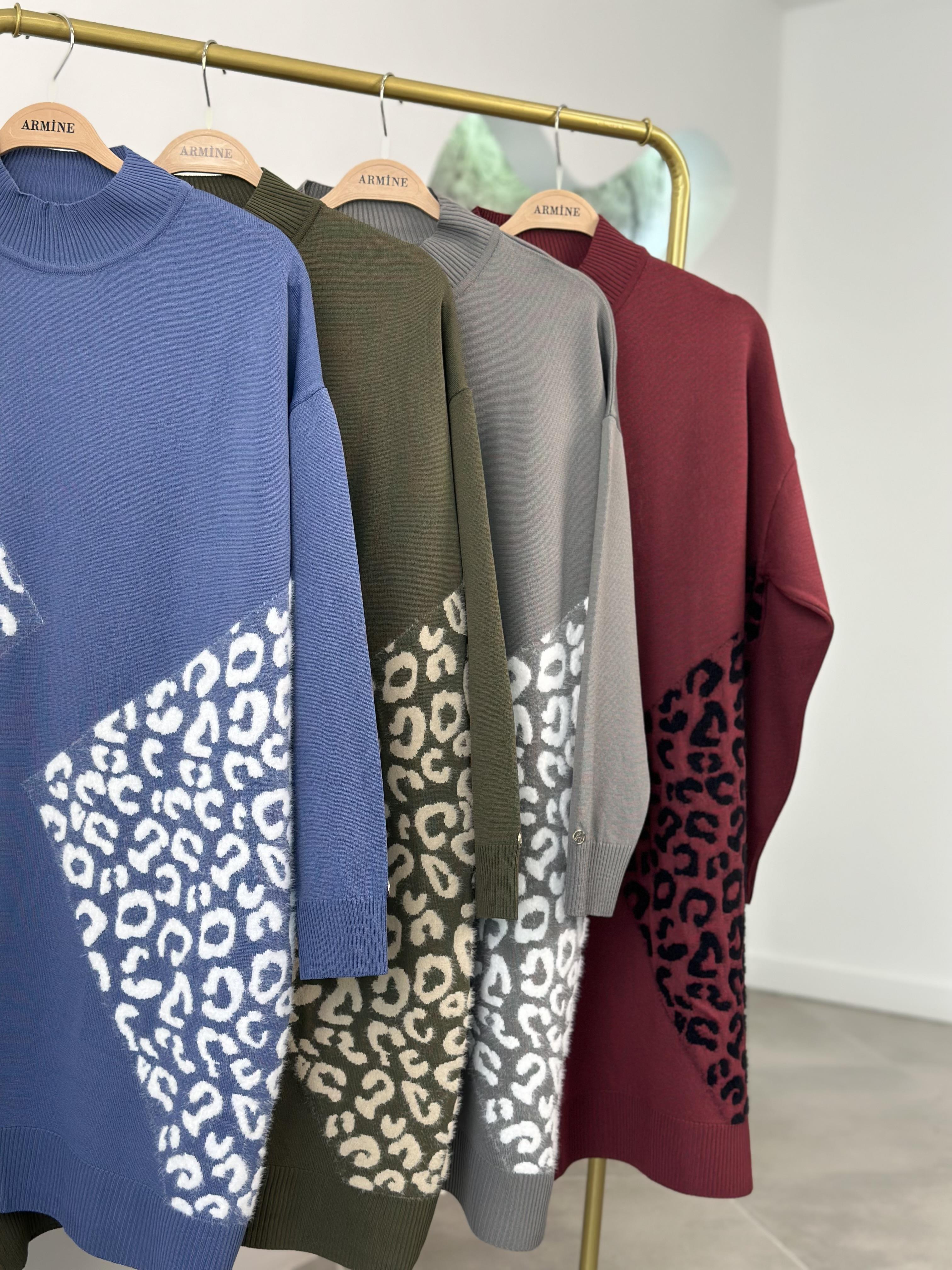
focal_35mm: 48
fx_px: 1760
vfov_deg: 39.7
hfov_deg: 30.3
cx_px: 476
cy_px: 635
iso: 80
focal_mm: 6.86
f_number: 1.78
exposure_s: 1/127
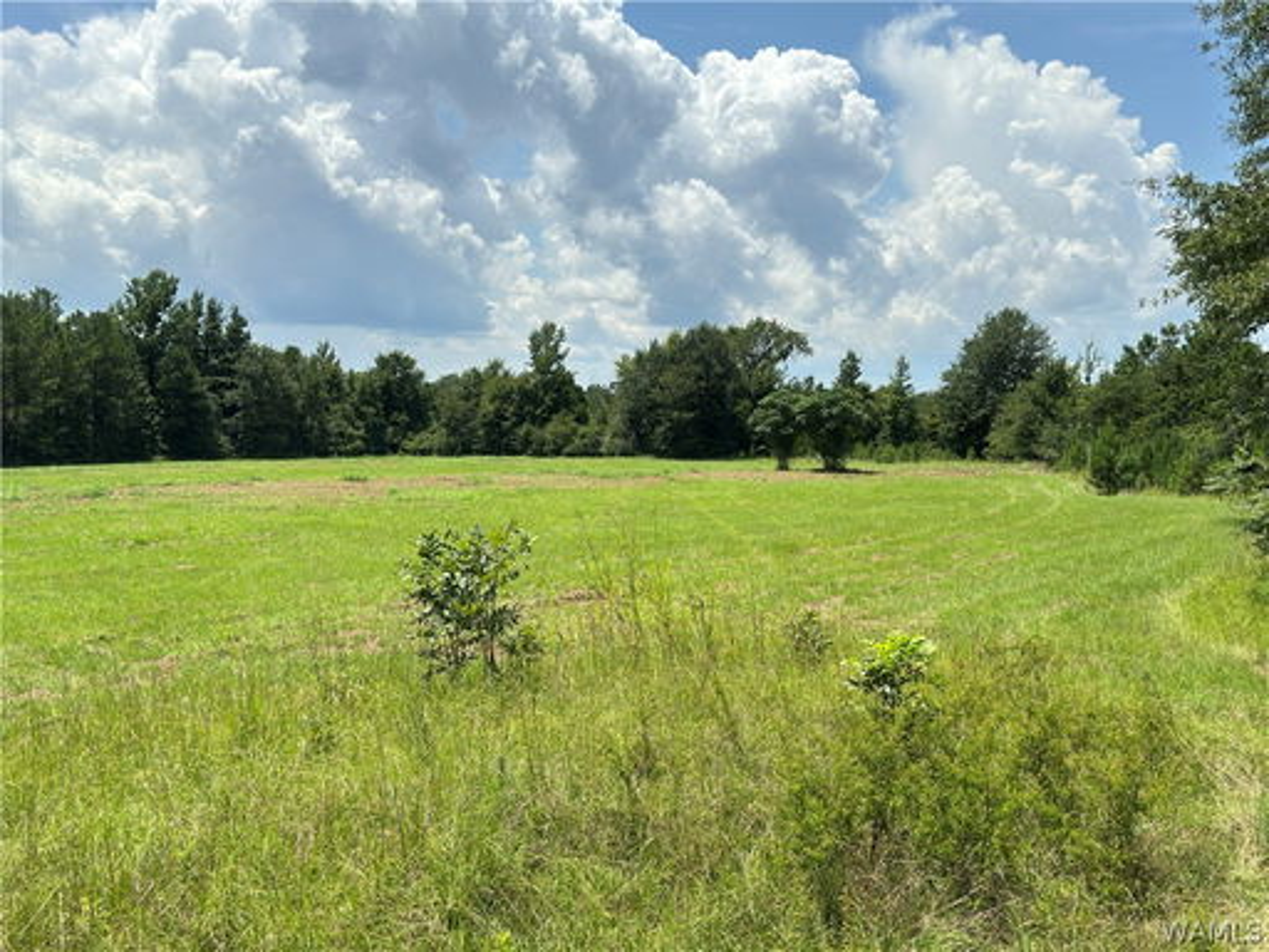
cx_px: 634
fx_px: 1283
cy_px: 476
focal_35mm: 35
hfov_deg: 52.6
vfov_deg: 40.7
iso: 100
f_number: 1.78
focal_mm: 6.76
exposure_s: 1/7092
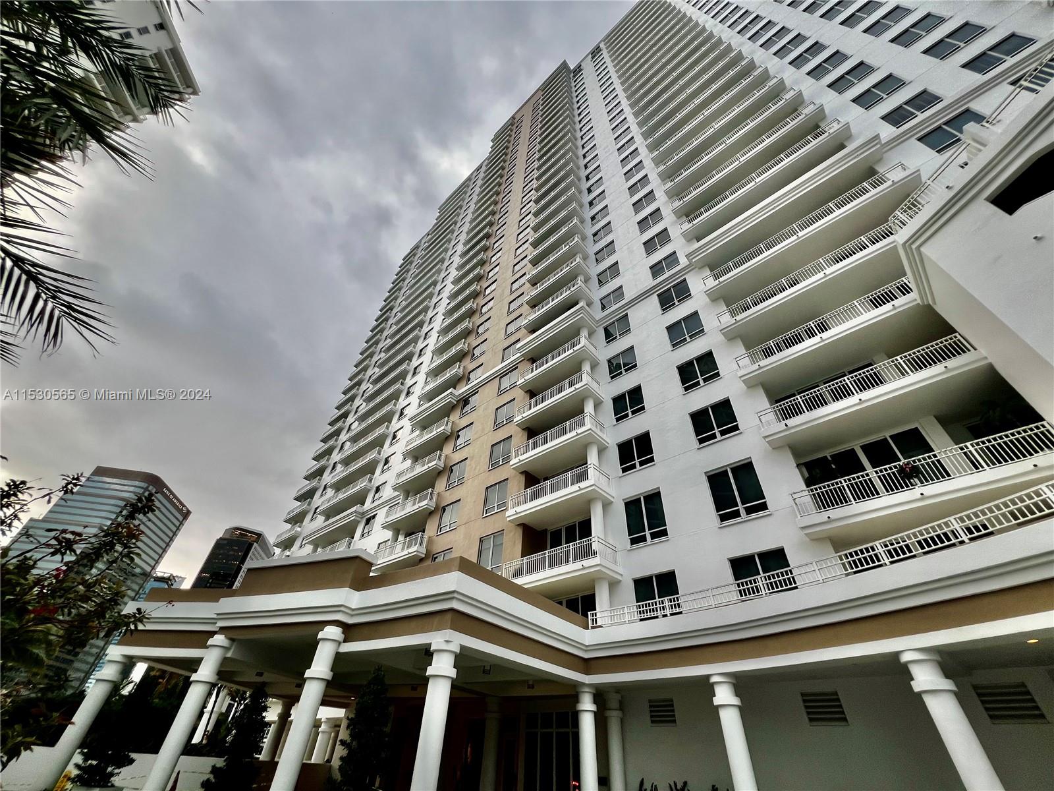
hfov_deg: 106.2
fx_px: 396
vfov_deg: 89.9
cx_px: 527
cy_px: 396
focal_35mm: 13
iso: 40
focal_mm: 1.57
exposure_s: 1/99
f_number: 1.8
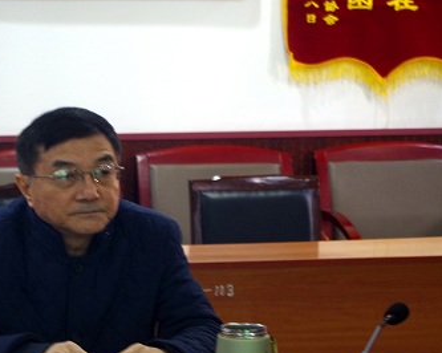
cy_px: 213
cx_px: 114
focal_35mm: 128
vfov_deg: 12.0
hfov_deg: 15.0
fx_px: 1673
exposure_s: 1/8
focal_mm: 55
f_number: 5.6
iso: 400
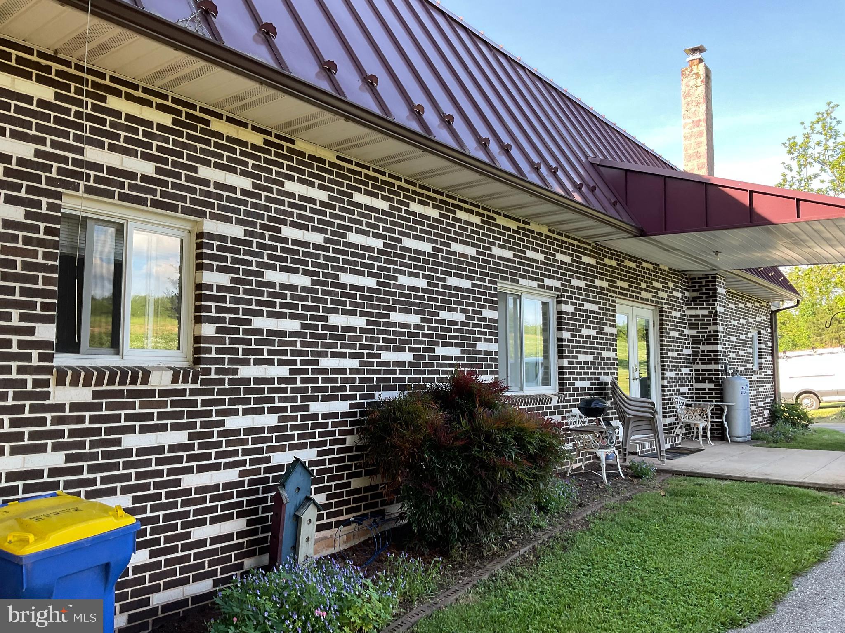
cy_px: 316
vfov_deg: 48.2
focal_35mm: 29
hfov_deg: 61.7
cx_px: 422
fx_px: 708
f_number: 1.8
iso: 20
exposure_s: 1/122
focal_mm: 3
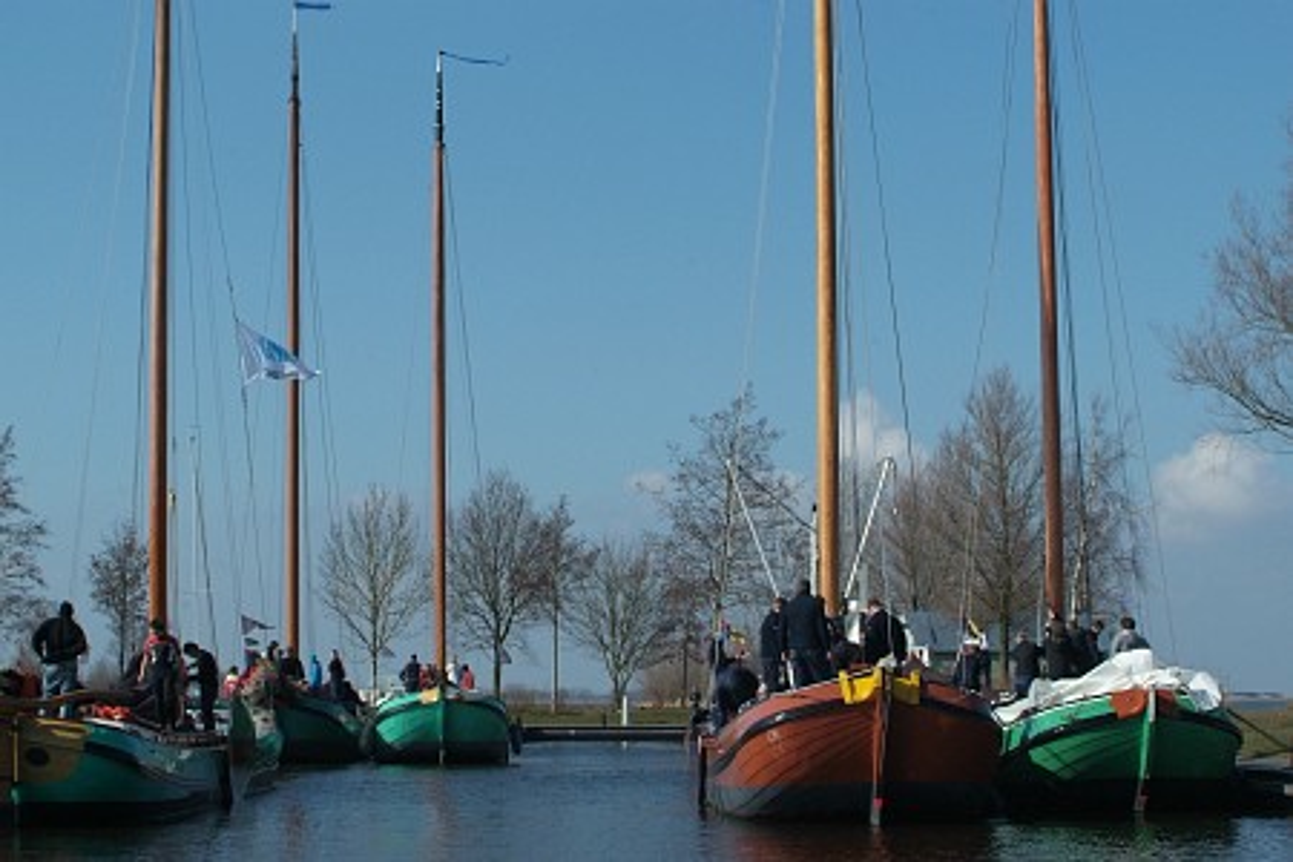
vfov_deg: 25.5
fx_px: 1903
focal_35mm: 53
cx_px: 646
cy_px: 431
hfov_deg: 37.5
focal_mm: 35
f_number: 9.5
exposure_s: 1/1000
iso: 400
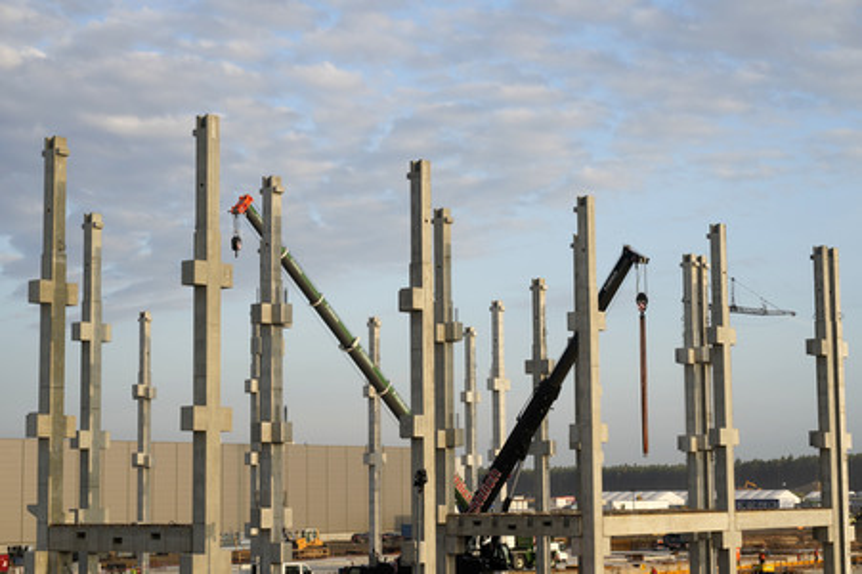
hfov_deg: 27.0
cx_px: 431
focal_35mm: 75
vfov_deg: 18.2
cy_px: 287
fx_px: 1794
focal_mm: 75
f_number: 11
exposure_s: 1/320
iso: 320
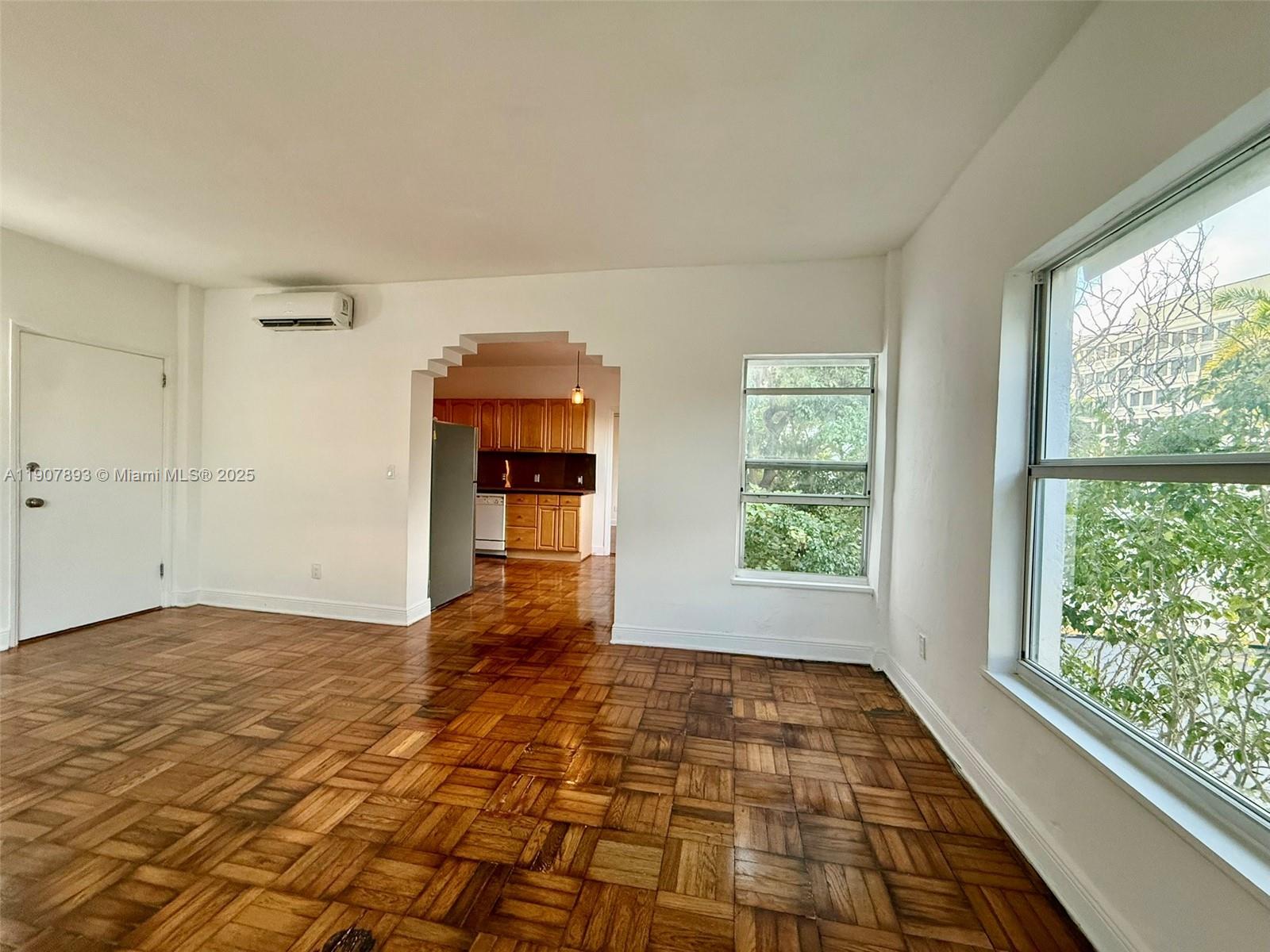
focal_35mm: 14
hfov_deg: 102.1
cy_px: 476
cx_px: 635
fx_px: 514
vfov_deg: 85.7
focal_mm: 2.22
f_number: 2.2
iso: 320
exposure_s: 1/120
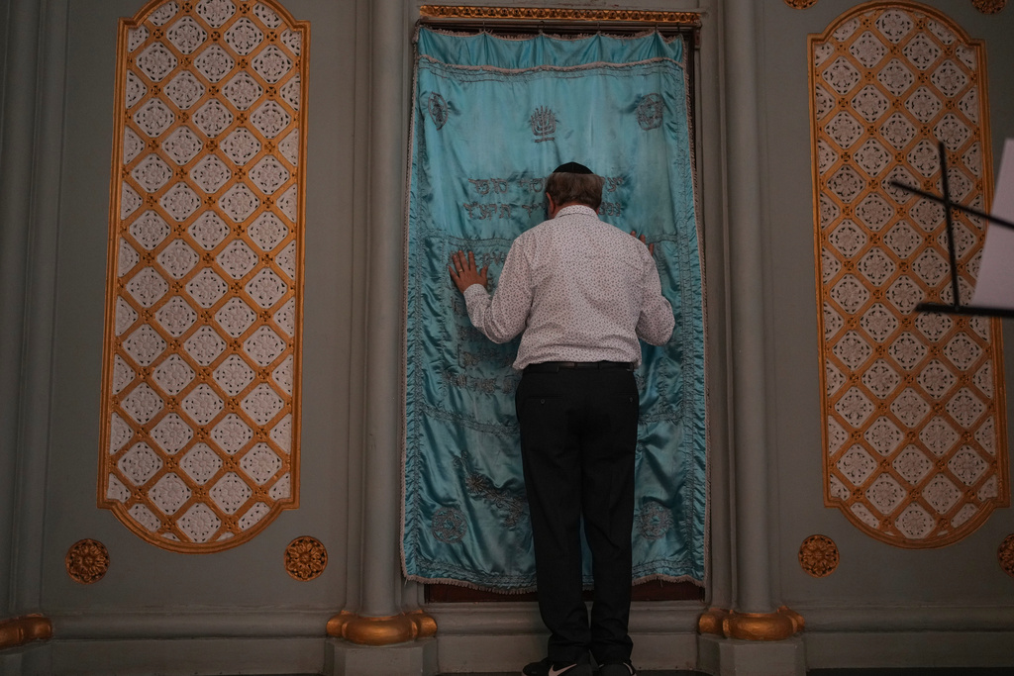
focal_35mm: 35
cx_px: 507
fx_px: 986
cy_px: 338
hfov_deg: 54.4
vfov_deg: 37.9
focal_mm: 35
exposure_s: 1/1250
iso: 2500
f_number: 1.4
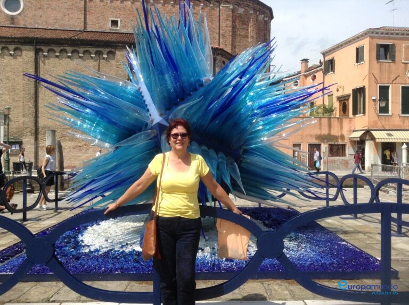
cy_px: 152
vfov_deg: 42.9
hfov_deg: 55.4
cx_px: 204
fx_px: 389
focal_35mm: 33
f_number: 2.4
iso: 25
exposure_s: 1/1449
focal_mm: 3.3
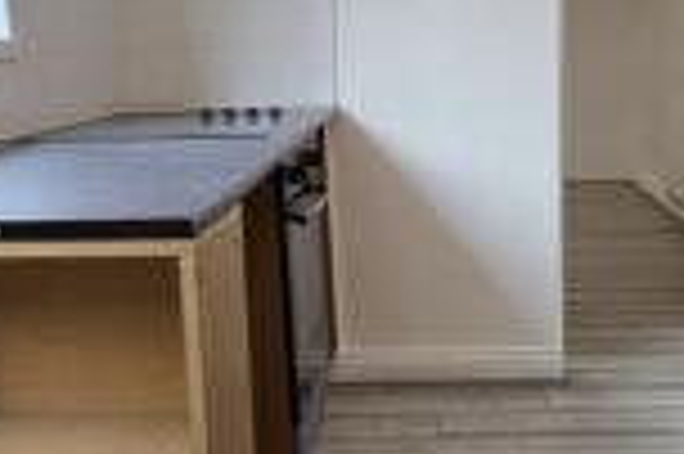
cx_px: 488
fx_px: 987
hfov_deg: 37.5
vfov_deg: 25.8
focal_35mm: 52
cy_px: 290
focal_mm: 2.2
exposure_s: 1/50
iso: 50
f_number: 2.2
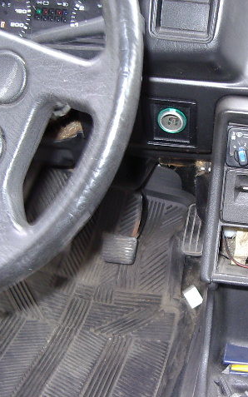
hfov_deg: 23.5
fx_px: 584
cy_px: 199
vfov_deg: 37.5
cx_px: 213
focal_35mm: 54
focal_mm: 5.8
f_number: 2.6
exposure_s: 1/60
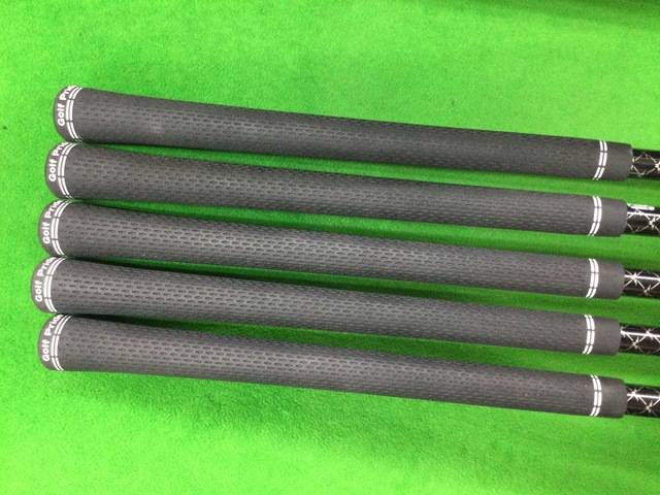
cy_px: 248
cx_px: 330
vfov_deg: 45.4
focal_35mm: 31
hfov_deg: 58.4
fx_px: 591
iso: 200
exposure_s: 1/20
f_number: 2.4
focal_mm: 3.3
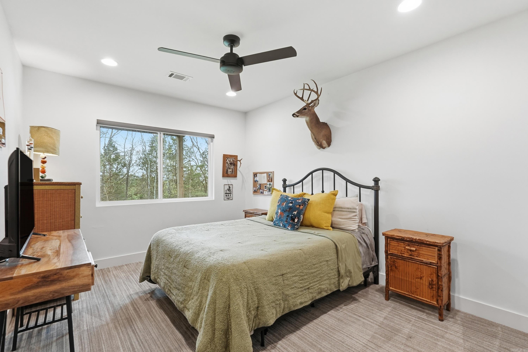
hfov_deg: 96.7
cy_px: 176
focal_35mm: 16
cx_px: 264
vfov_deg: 73.7
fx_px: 235
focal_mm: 16
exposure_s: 1/400
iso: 2000
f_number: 5
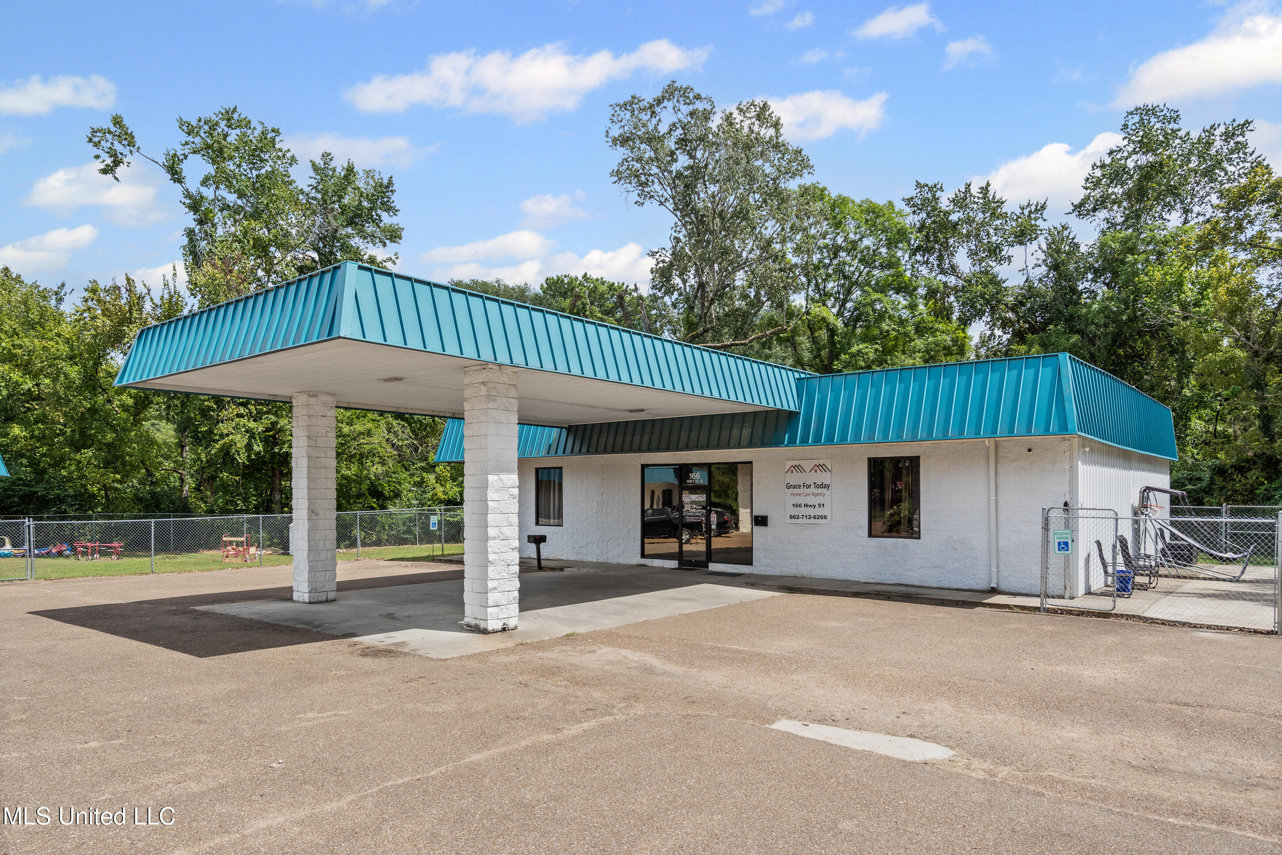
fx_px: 783
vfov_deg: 57.2
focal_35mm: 22
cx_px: 641
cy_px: 428
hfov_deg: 78.6
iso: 800
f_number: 9
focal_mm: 22
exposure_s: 1/640
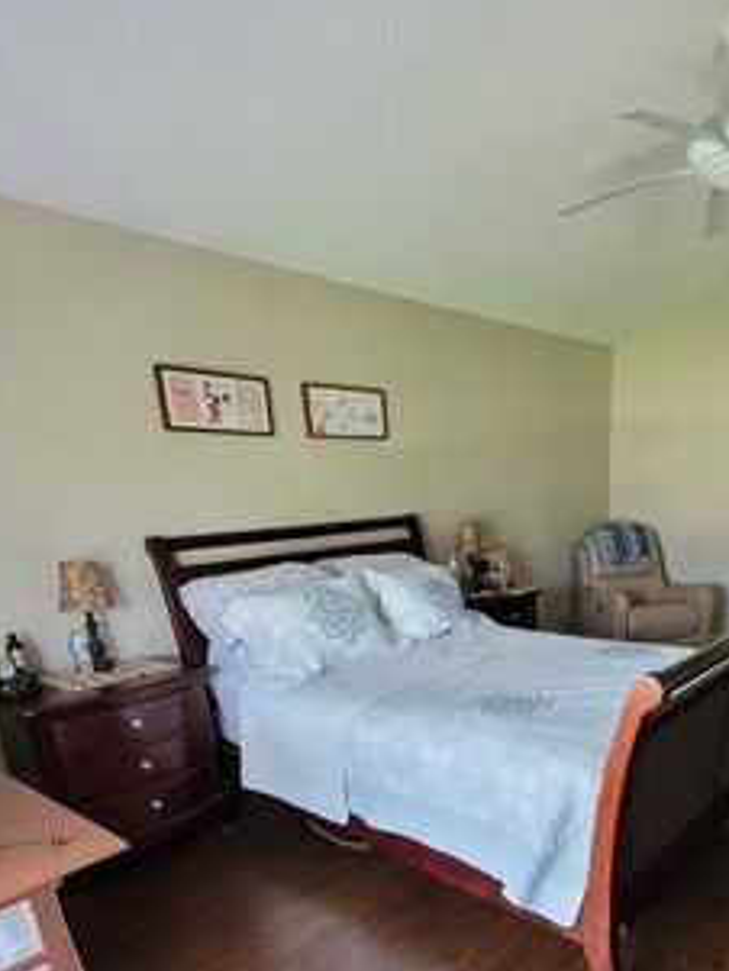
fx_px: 645
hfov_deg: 57.2
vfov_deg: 69.3
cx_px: 505
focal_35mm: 23
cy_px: 723
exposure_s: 1/60
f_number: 2.2
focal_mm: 1.74
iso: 400
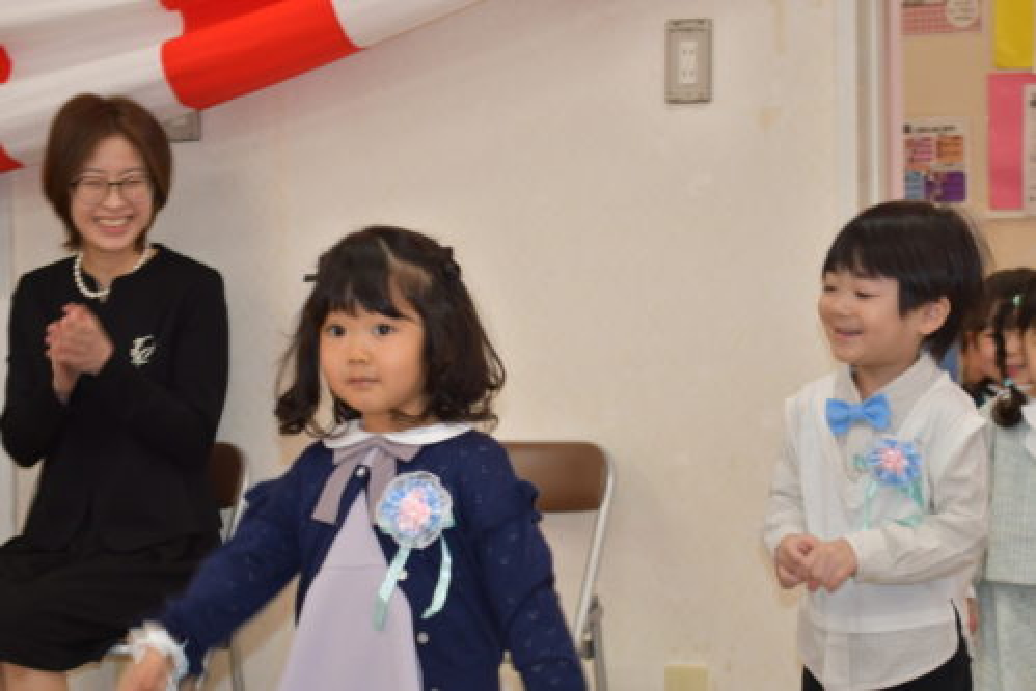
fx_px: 3166
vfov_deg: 12.5
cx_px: 518
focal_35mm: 110
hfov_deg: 18.6
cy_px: 346
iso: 400
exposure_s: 1/60
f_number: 5.6
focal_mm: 55
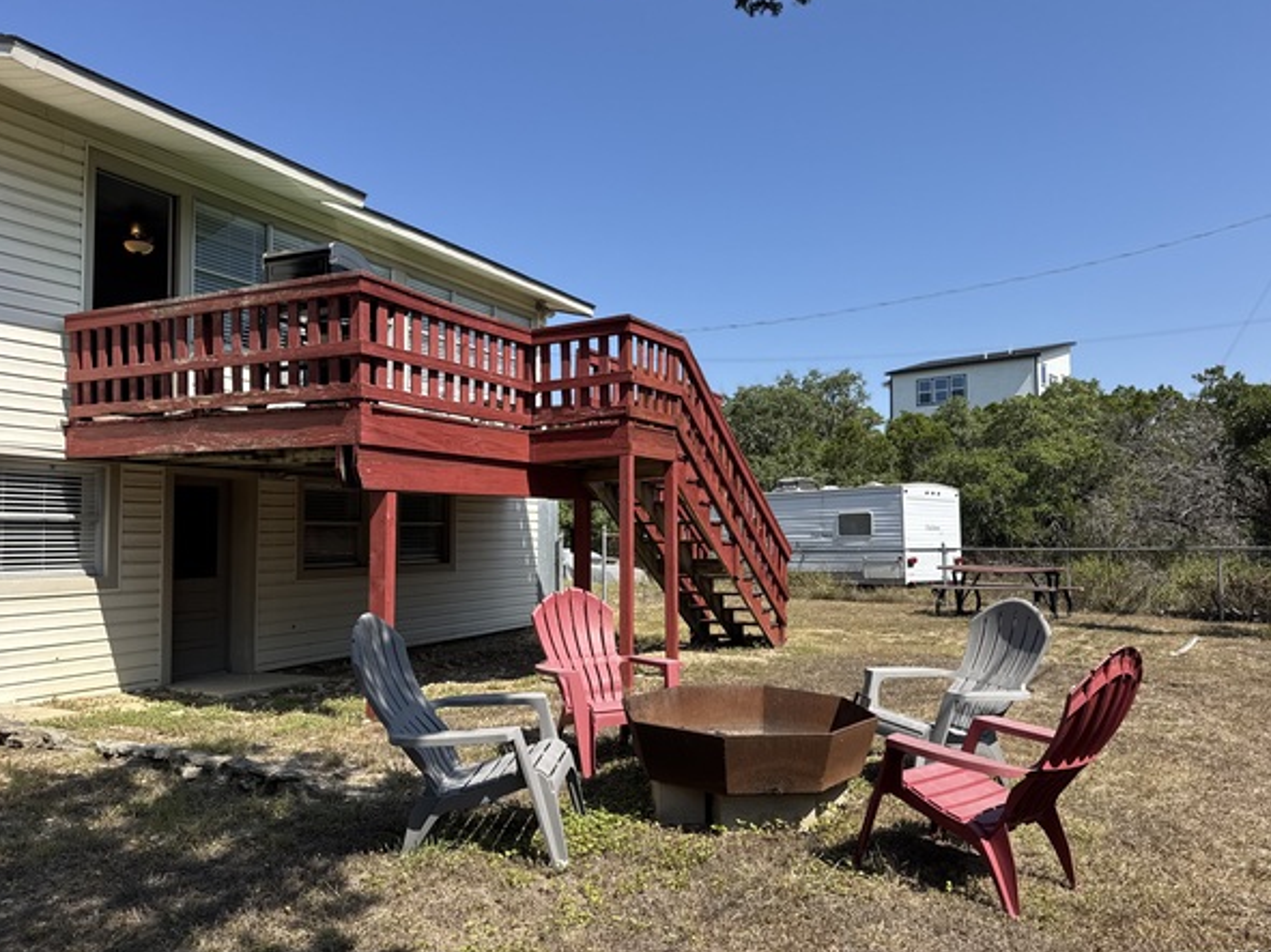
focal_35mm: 26
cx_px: 654
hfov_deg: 67.3
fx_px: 954
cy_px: 481
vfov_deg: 53.0
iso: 80
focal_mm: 6.76
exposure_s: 1/3802
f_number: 1.78
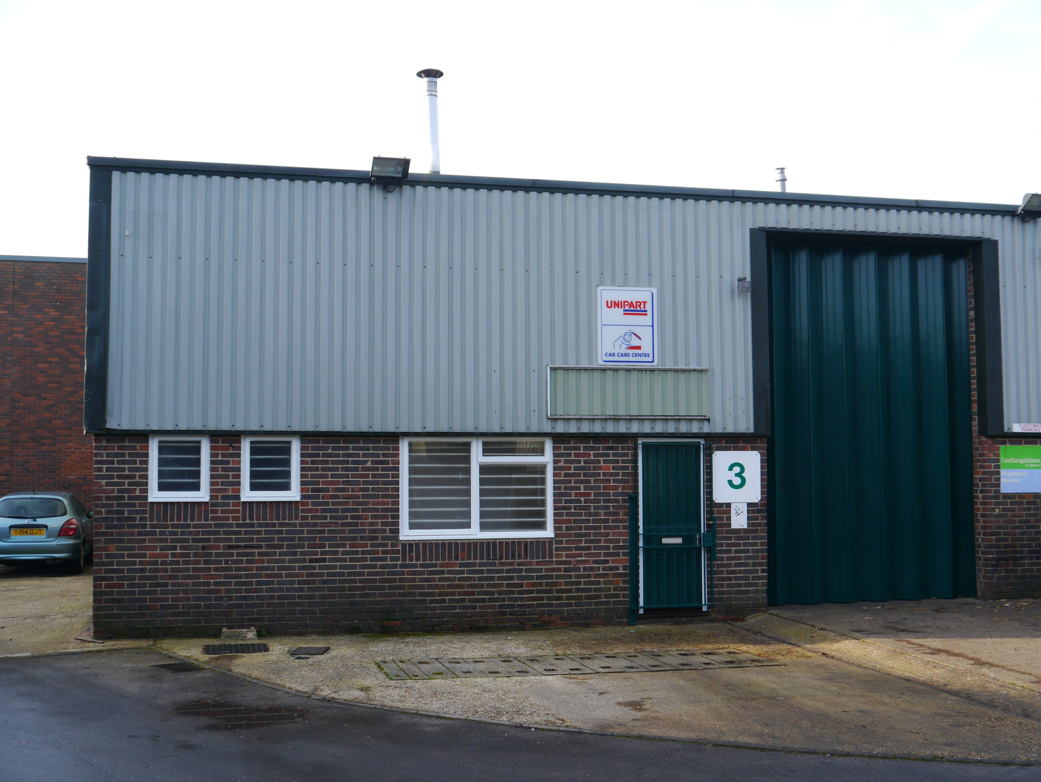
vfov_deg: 32.9
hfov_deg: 42.9
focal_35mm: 44
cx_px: 520
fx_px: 1324
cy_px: 391
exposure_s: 1/160
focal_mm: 22
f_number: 5.6
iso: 160
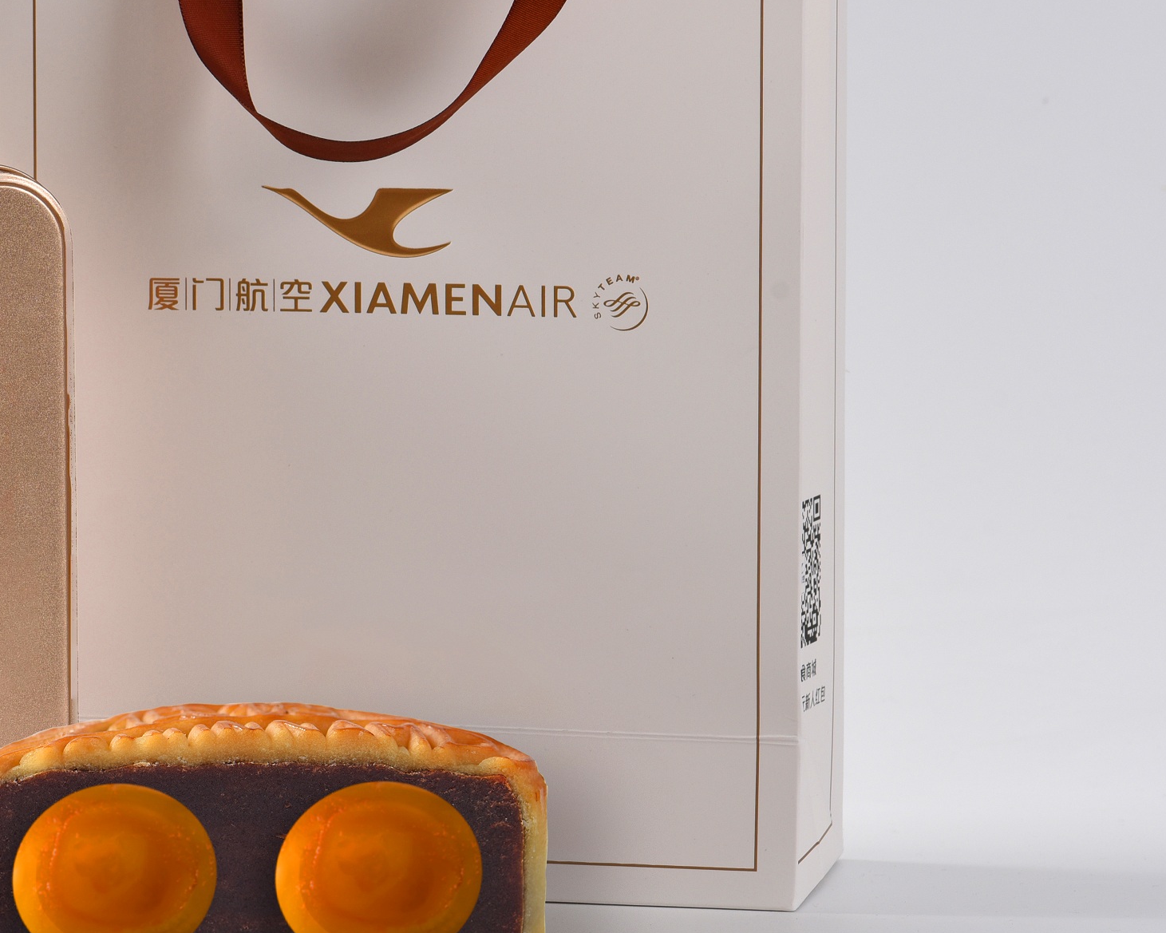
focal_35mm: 203
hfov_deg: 9.5
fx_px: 7006
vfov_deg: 7.6
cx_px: 50
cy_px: 434
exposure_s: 1/100
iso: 200
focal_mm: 105
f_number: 13
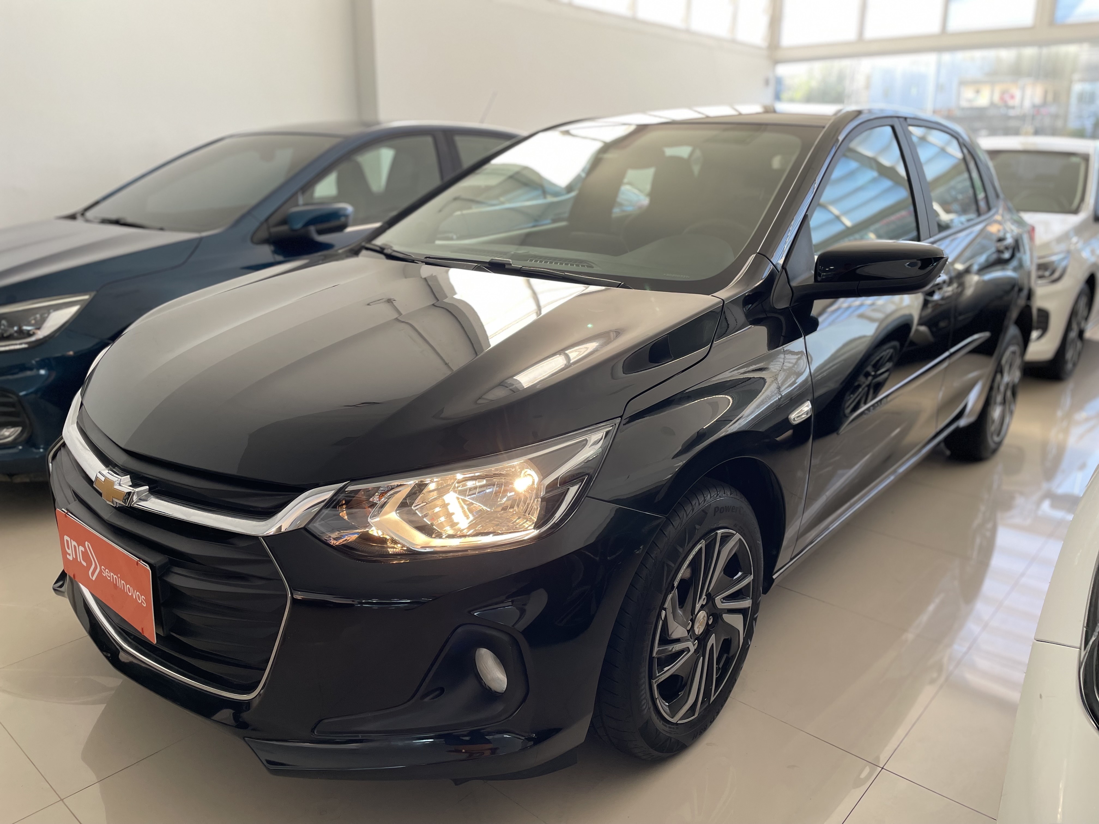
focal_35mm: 26
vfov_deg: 53.1
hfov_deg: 67.3
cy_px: 412
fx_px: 825
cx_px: 550
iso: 50
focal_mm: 4.2
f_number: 1.6
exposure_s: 1/121
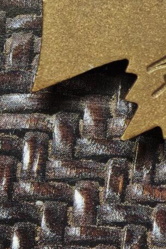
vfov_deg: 8.5
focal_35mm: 242
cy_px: 17
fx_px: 1675
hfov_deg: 5.6
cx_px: 244
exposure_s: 1/100
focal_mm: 9
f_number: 2
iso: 1000
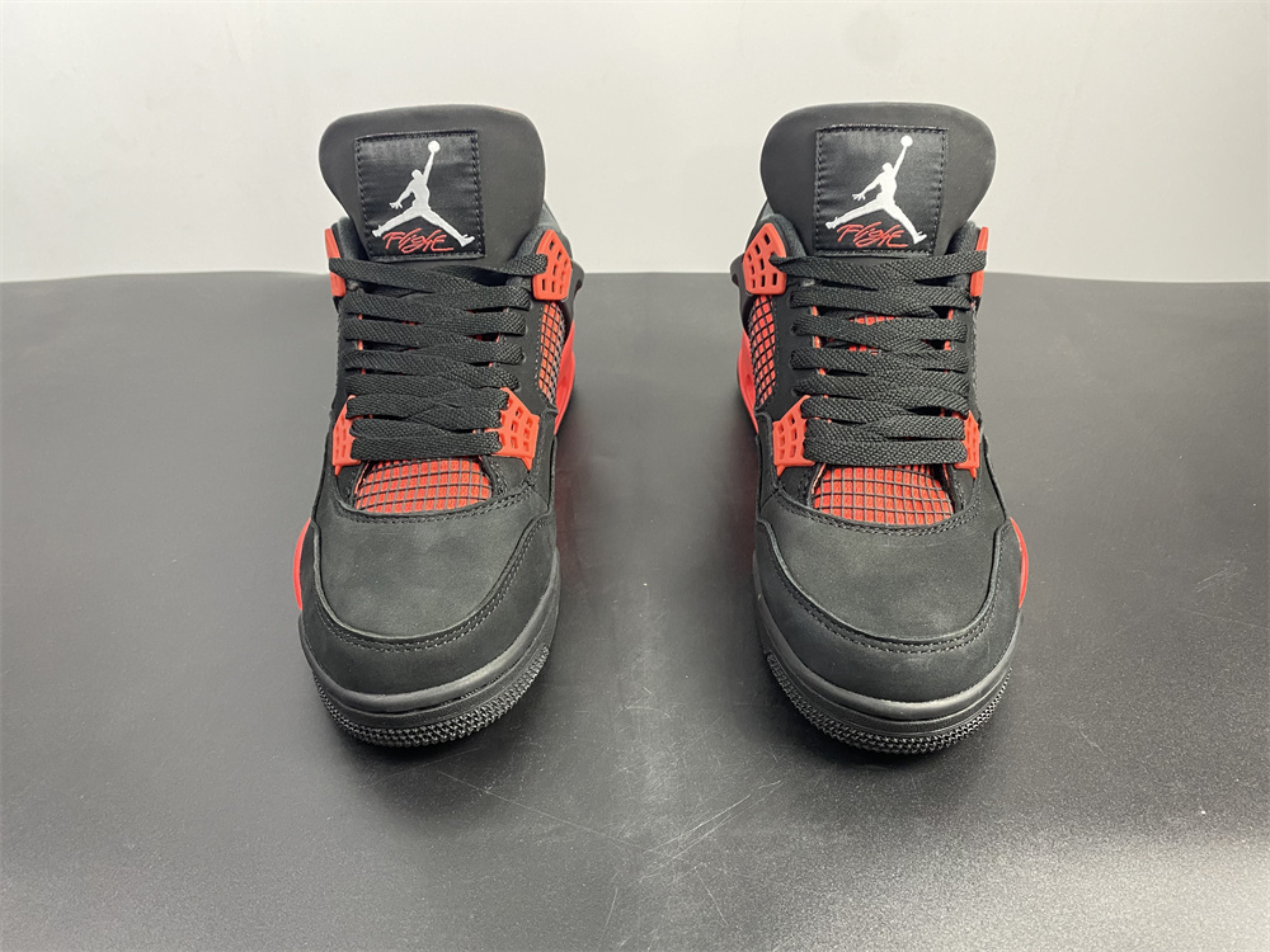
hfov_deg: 67.3
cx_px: 635
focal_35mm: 26
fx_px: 954
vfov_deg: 53.1
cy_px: 476
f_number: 1.8
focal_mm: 4.25
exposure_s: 1/50
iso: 320
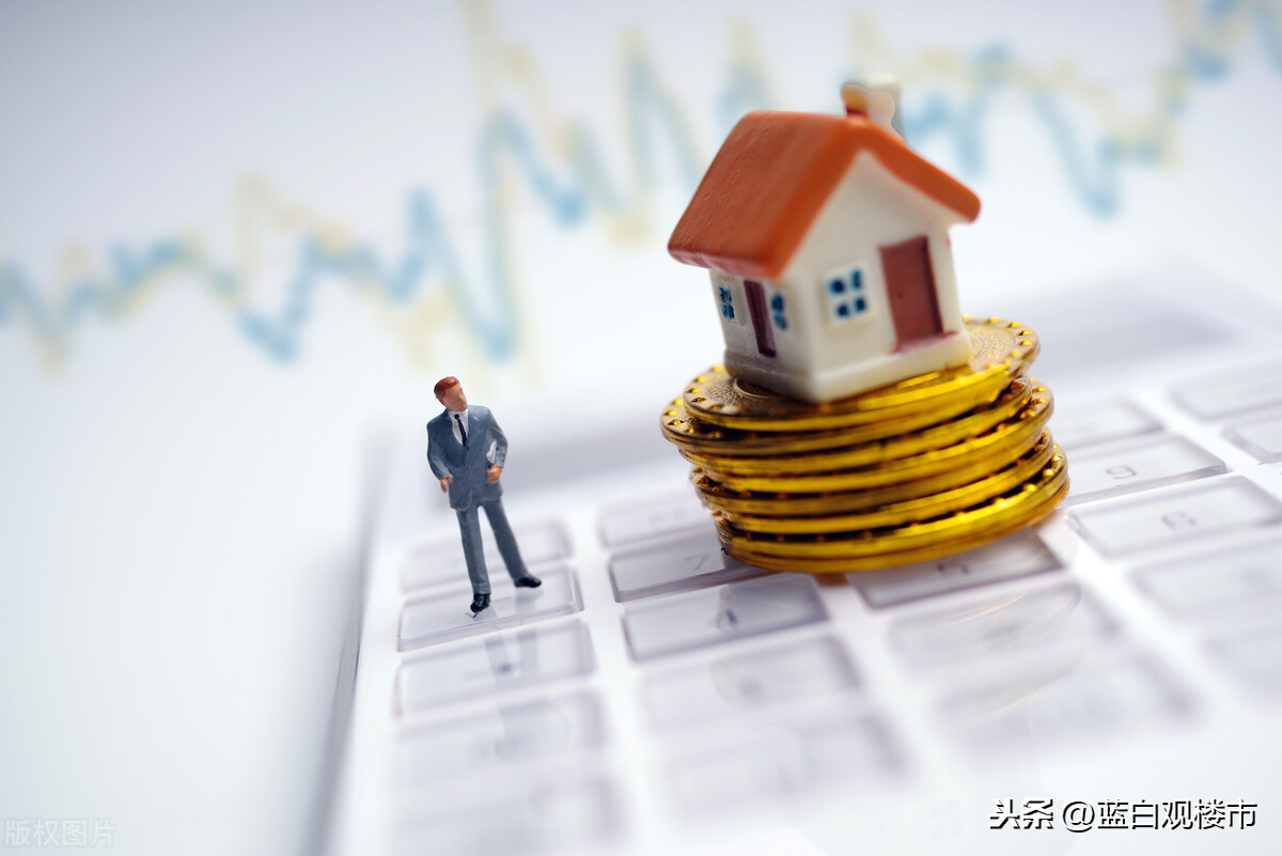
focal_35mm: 50
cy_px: 428
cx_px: 641
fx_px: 1781
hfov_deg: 39.6
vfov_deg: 27.0
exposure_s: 1/160
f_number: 4
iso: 100
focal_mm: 50
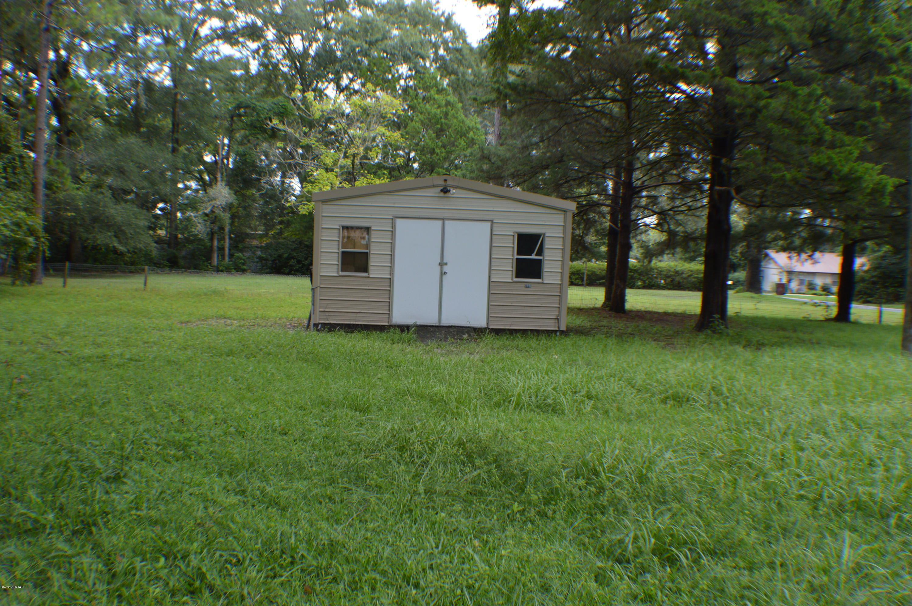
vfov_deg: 34.1
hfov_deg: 49.6
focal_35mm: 39
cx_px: 456
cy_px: 303
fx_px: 987
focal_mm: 26
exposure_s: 1/125
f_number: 5.6
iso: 360
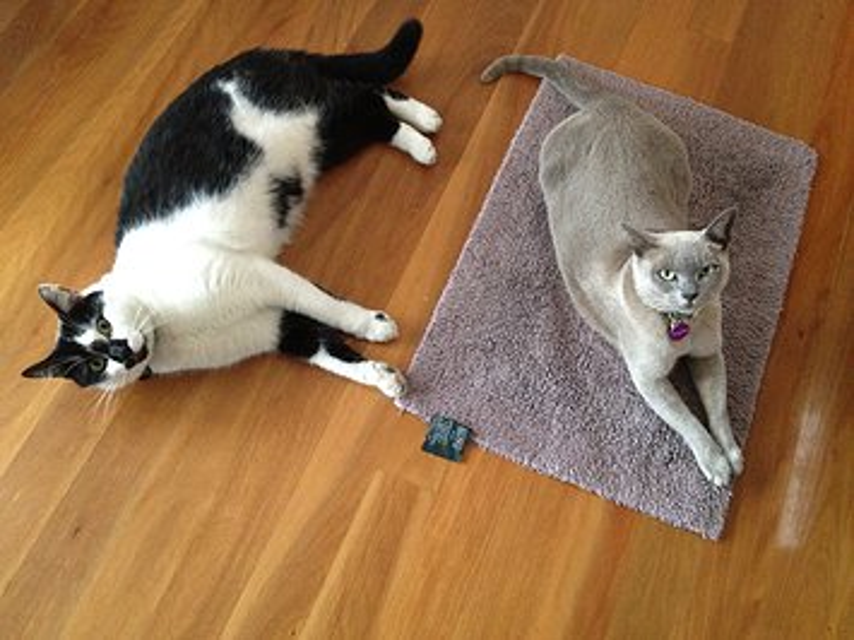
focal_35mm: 35
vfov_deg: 40.7
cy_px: 320
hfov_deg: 52.6
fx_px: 863
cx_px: 427
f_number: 2.4
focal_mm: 4.28
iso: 400
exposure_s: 1/15
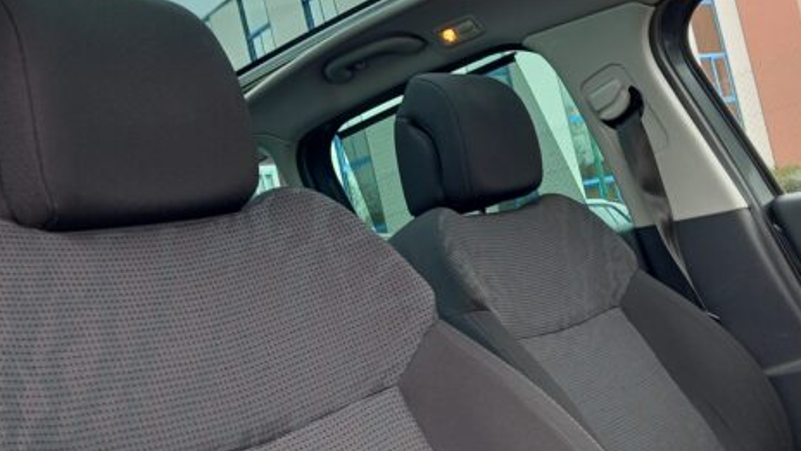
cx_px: 459
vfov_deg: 25.4
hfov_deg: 43.6
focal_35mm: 47
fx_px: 998
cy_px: 202
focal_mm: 4.6
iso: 32
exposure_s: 1/50
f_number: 2
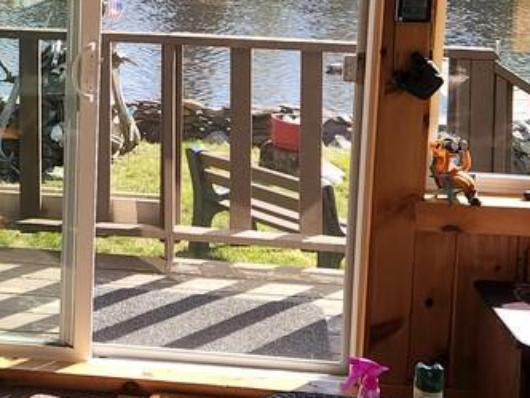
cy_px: 6
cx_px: 49
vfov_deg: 20.1
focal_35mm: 71
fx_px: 1087
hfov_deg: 26.5
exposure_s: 1/245
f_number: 1.8
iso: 20
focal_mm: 5.4
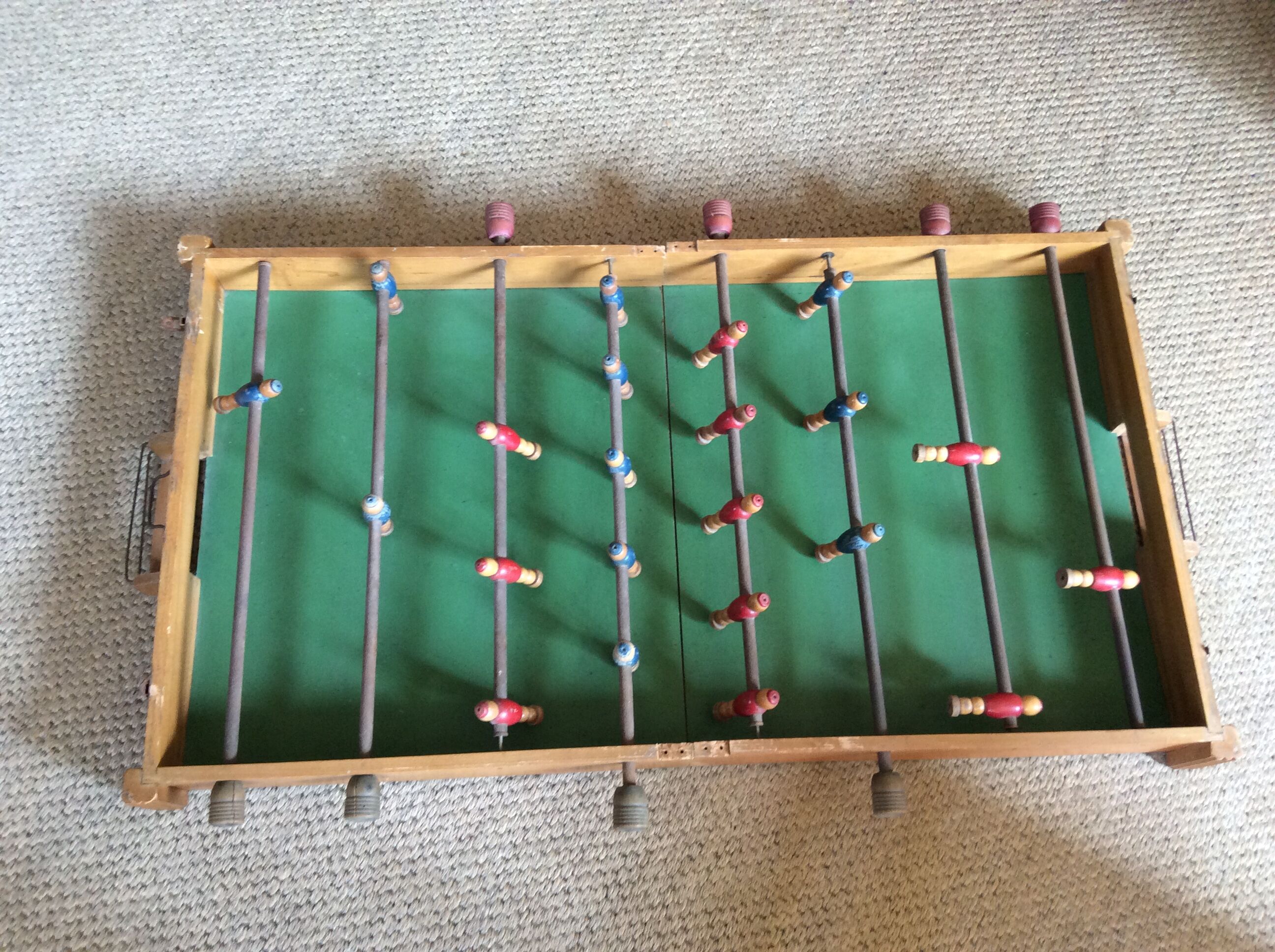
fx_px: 1177
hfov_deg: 56.9
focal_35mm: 32
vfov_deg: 44.1
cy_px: 476
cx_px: 638
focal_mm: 3.3
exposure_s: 1/25
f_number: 2.4
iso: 80
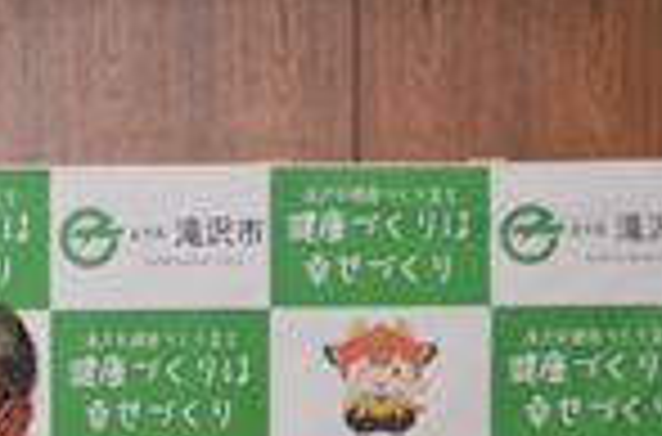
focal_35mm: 225
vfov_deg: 6.0
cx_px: -446
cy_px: 650
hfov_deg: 8.9
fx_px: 4124
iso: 500
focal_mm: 44
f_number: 4.5
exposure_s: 1/200
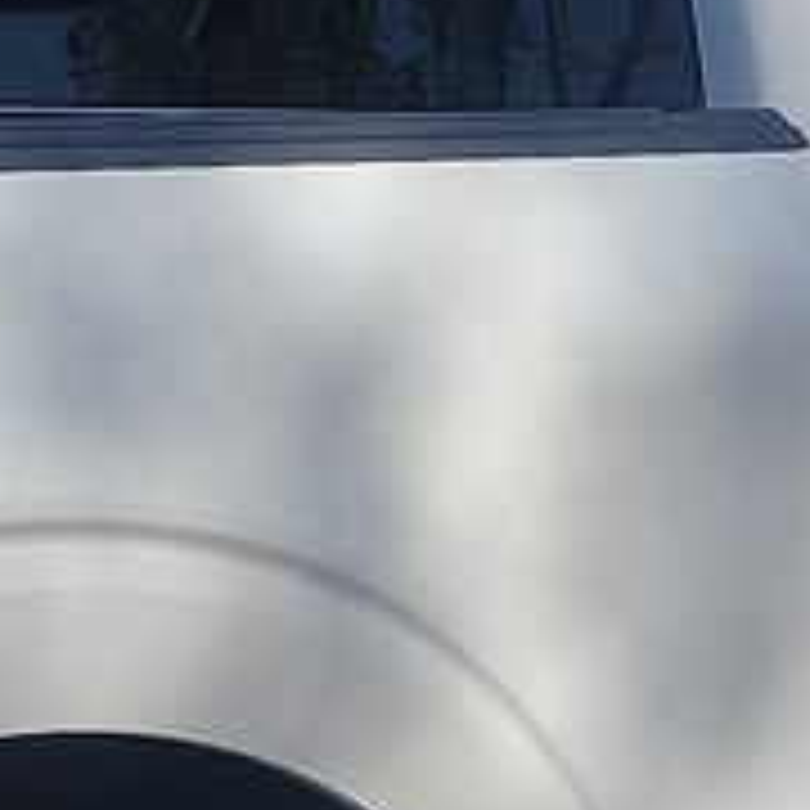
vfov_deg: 9.3
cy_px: 504
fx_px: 5004
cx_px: 68
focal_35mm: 189
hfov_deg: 9.2
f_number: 1.8
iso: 50
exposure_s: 1/1406
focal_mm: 6.7
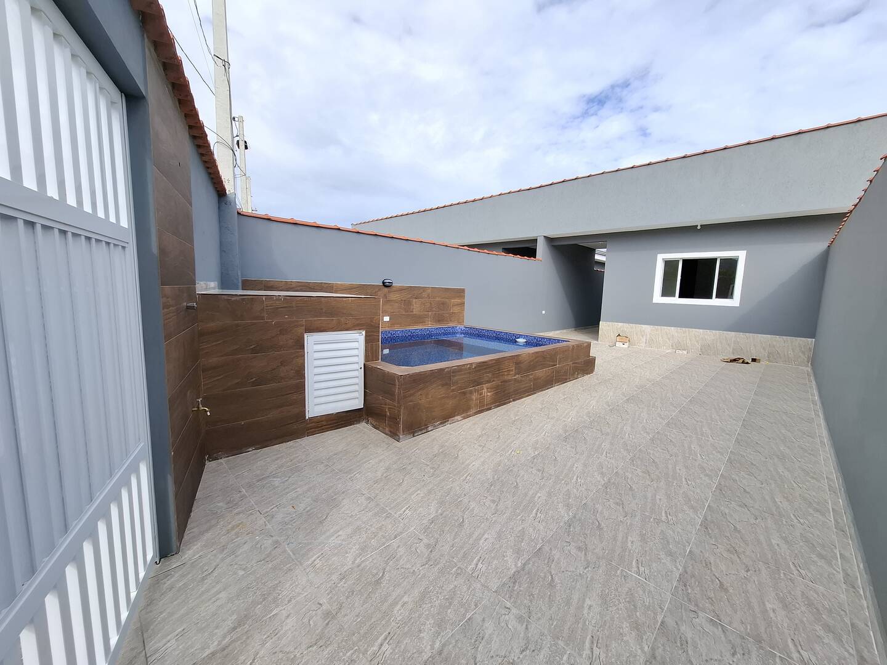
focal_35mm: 13
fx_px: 333
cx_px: 444
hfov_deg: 106.2
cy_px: 332
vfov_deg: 89.9
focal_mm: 1.74
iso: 40
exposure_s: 1/709
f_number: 2.2
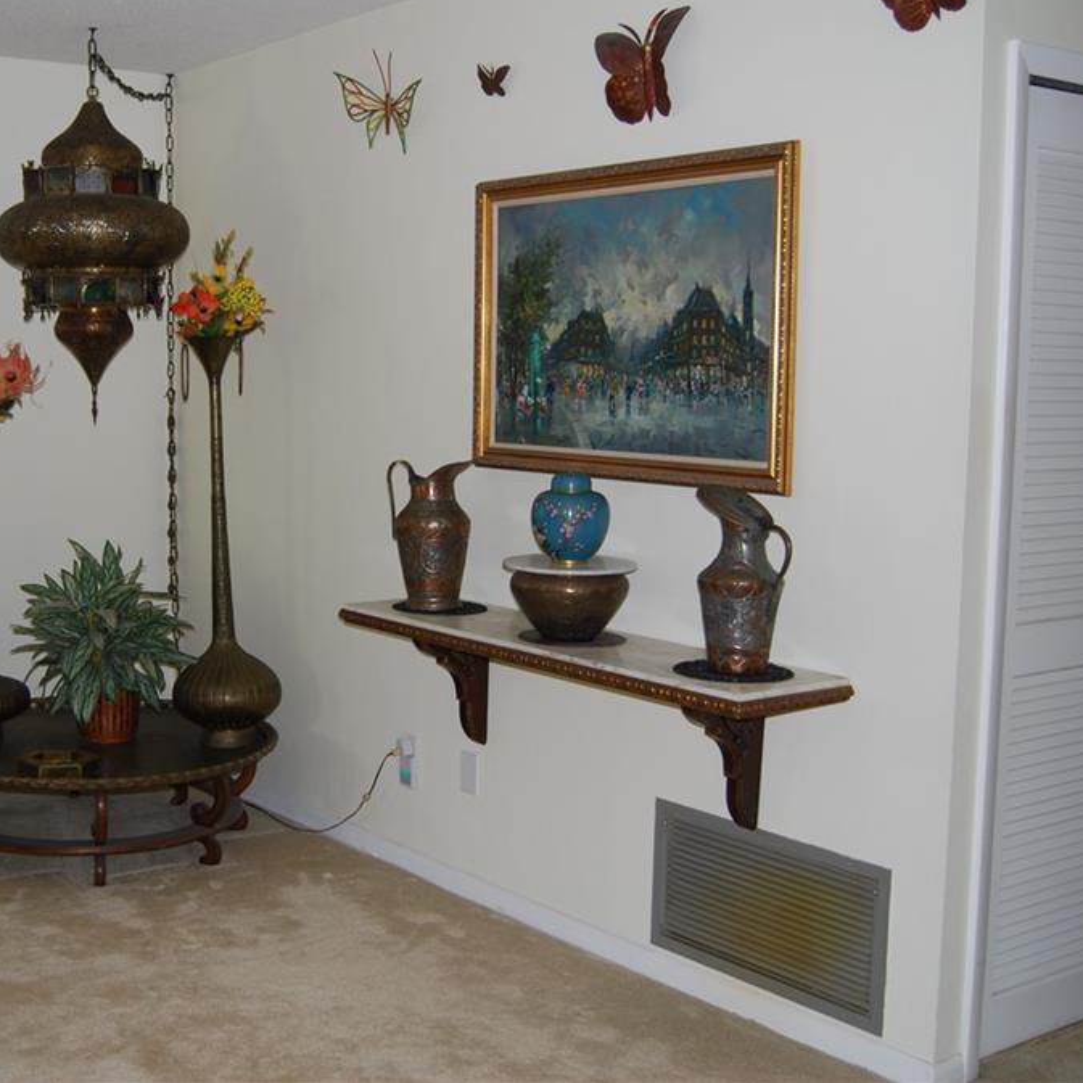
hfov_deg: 37.0
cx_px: 282
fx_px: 1580
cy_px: 534
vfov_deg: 37.8
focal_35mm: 45
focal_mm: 23
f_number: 3.8
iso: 200
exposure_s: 1/60
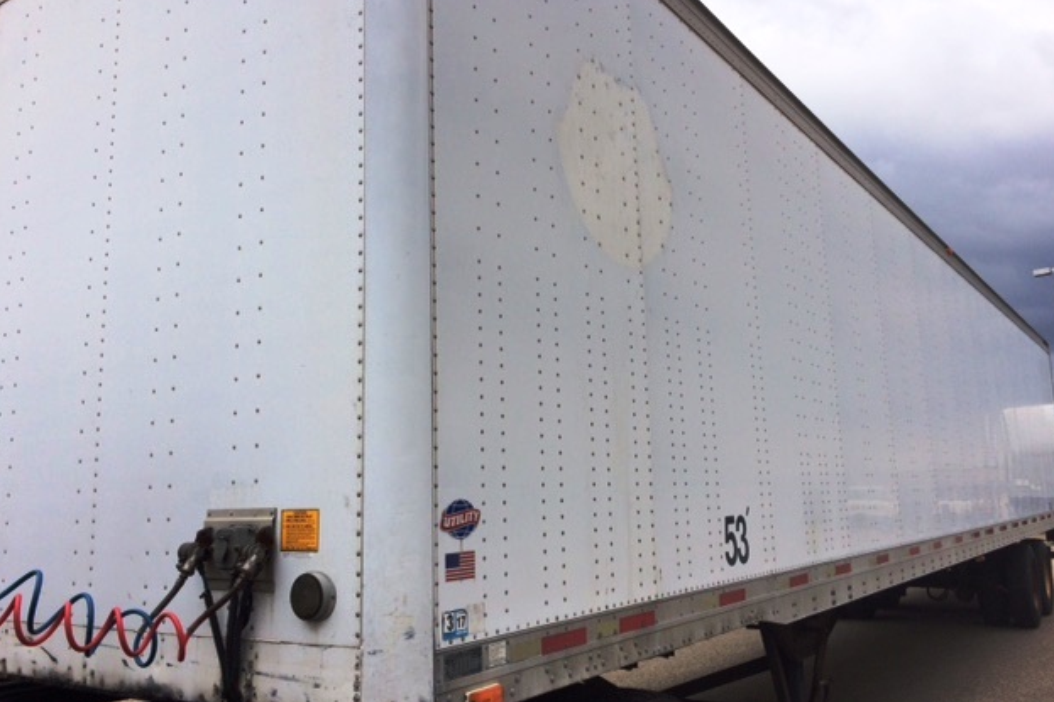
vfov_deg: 42.3
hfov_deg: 60.3
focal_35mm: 31
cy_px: 347
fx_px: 907
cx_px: 536
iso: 32
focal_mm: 4.15
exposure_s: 1/2160
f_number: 2.2
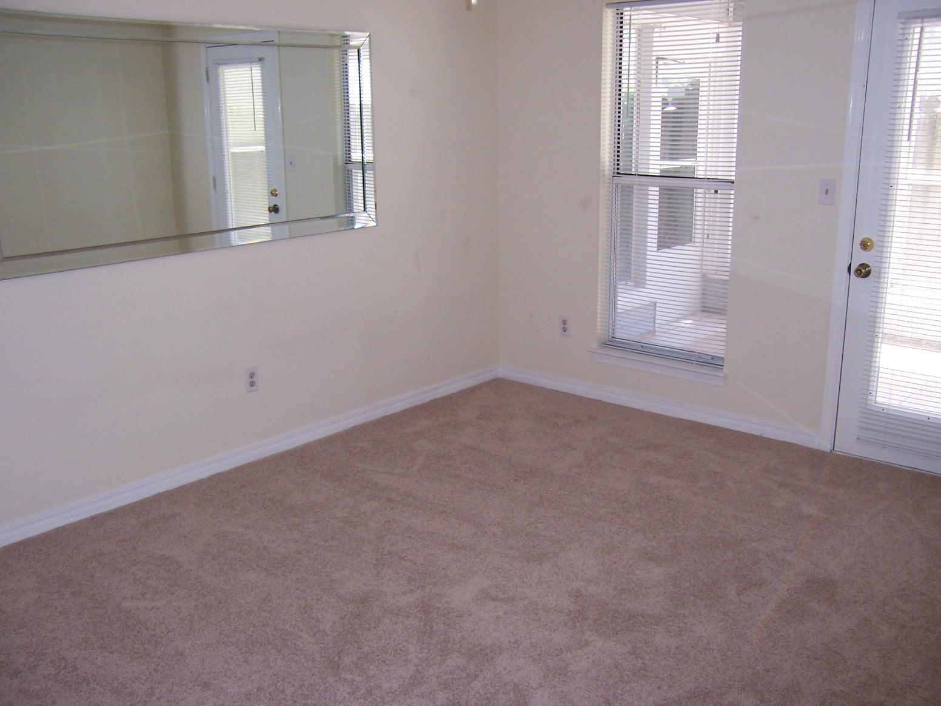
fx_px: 897
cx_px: 470
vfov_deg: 42.9
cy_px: 353
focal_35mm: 33
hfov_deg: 55.4
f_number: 2.8
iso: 140
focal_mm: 5.5
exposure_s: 1/60
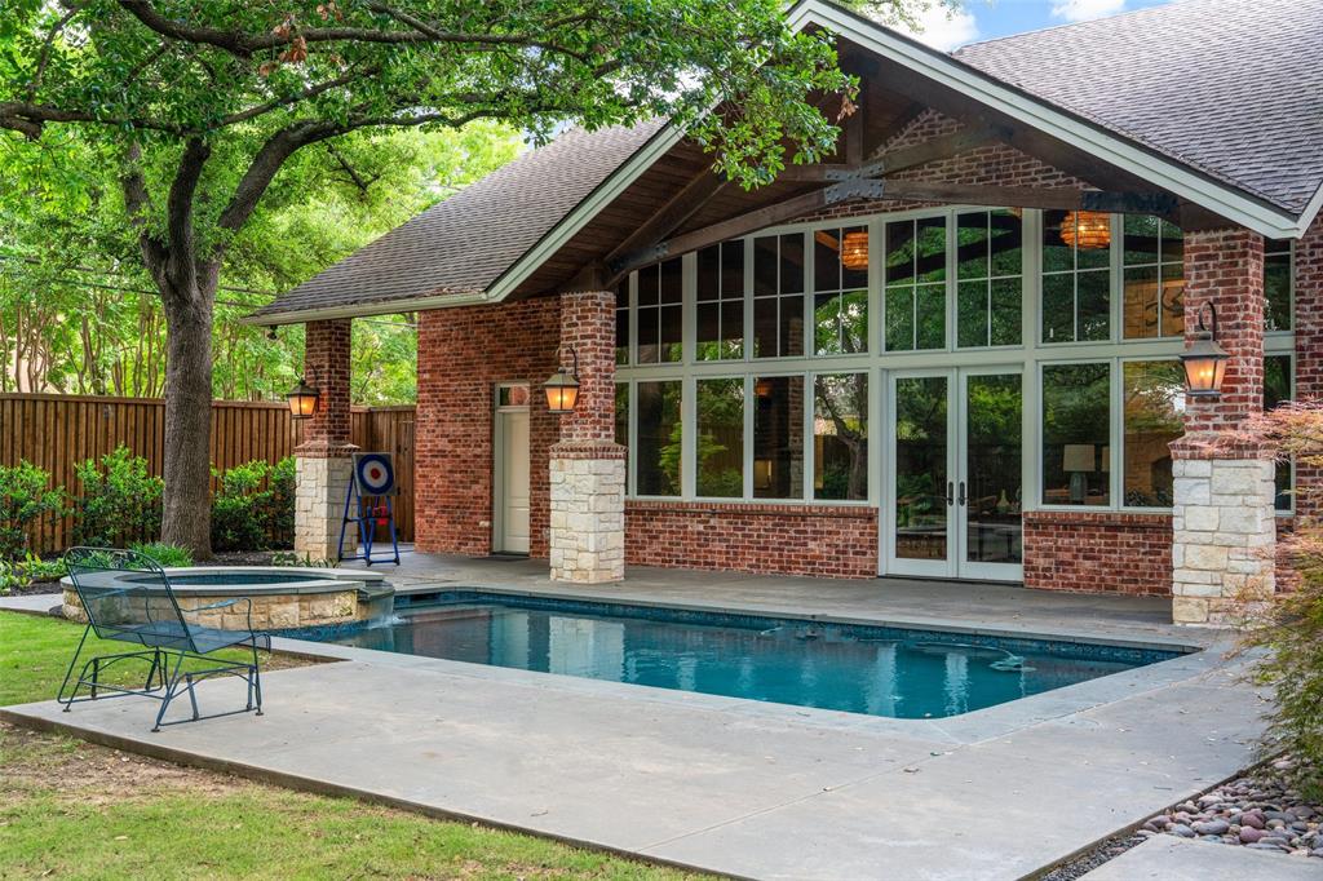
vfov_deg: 33.4
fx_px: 1469
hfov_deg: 48.5
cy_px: 440
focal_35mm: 40
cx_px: 662
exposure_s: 1/25
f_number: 6.3
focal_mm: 40
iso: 800
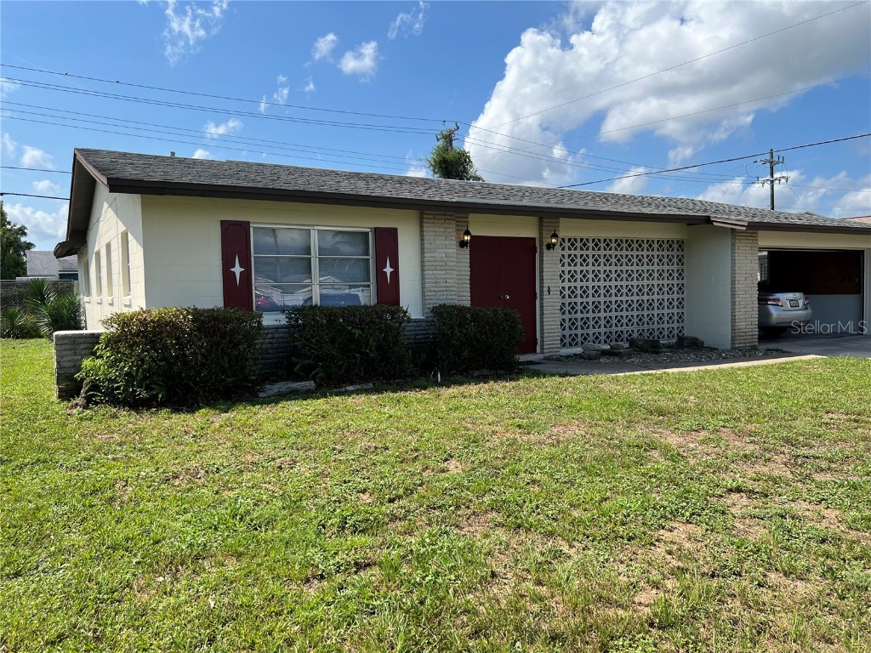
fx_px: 654
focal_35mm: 26
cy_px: 326
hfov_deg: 67.3
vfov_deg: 53.1
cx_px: 436
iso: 50
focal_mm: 5.7
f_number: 1.5
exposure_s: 1/4115
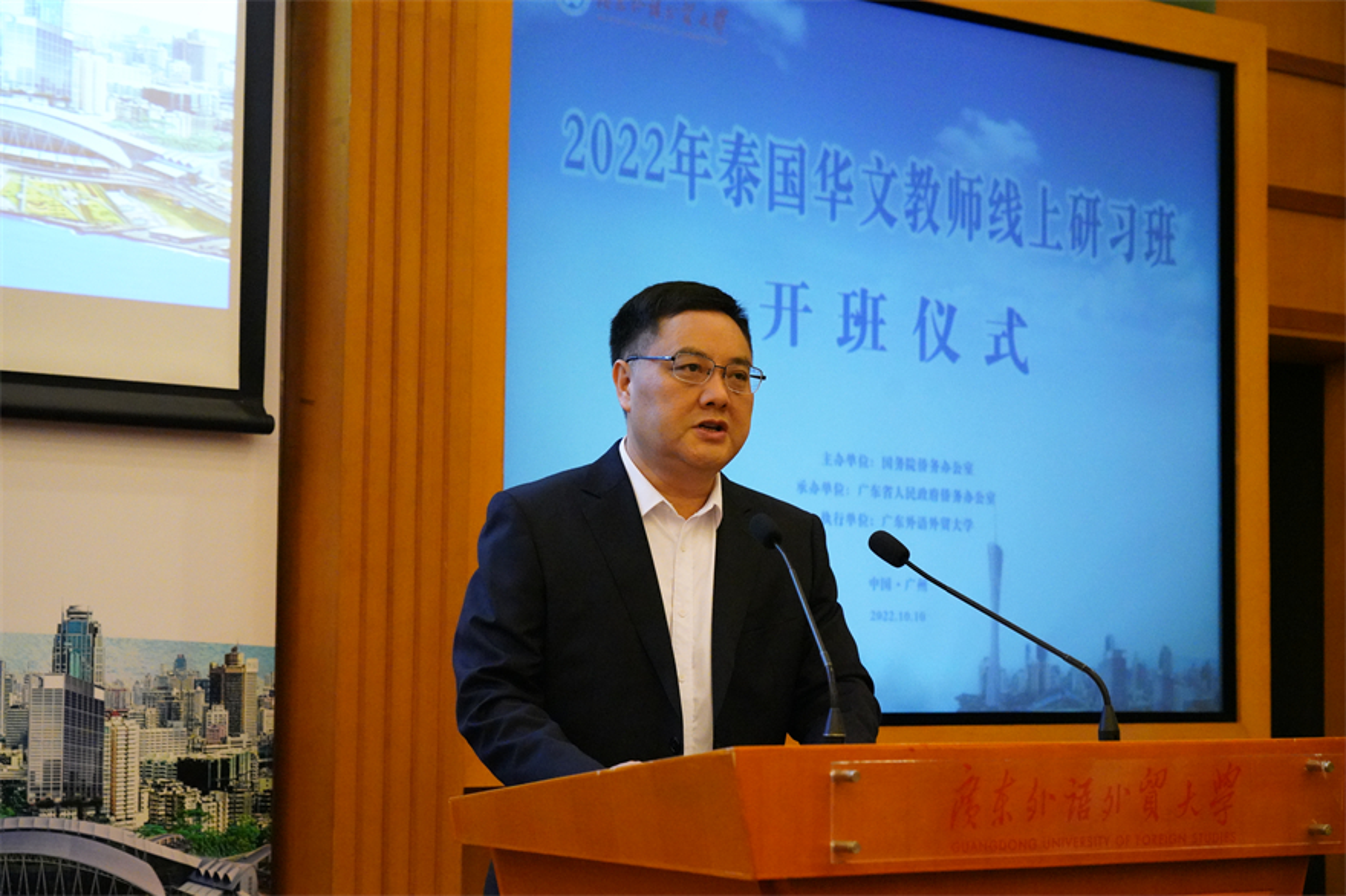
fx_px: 2728
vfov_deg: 18.7
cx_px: 673
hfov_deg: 27.7
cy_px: 448
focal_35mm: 73
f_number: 5.6
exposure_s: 1/160
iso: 16000
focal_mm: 73
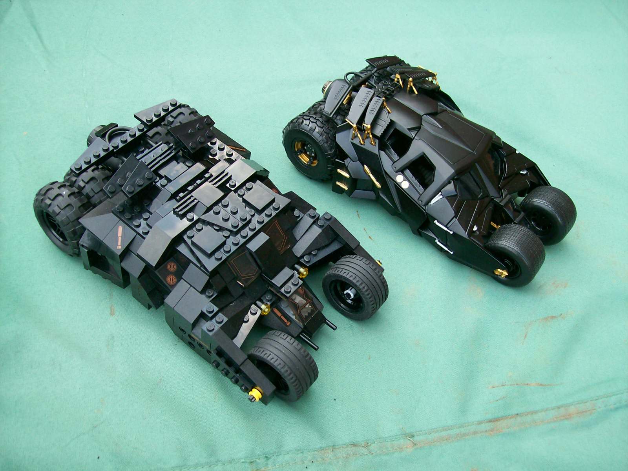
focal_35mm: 36
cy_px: 236
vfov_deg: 39.7
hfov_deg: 51.4
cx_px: 314
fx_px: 653
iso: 80
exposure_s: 1/71.9
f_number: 2.7
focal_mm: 6
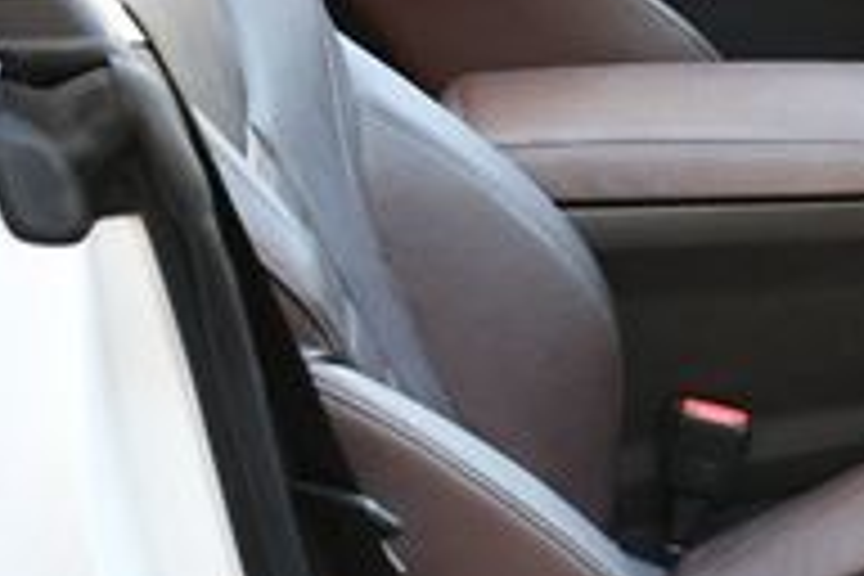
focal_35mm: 120
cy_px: 166
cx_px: 968
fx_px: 2880
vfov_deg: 11.4
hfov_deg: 16.5
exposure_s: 1/250
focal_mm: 18
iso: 800
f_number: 3.5
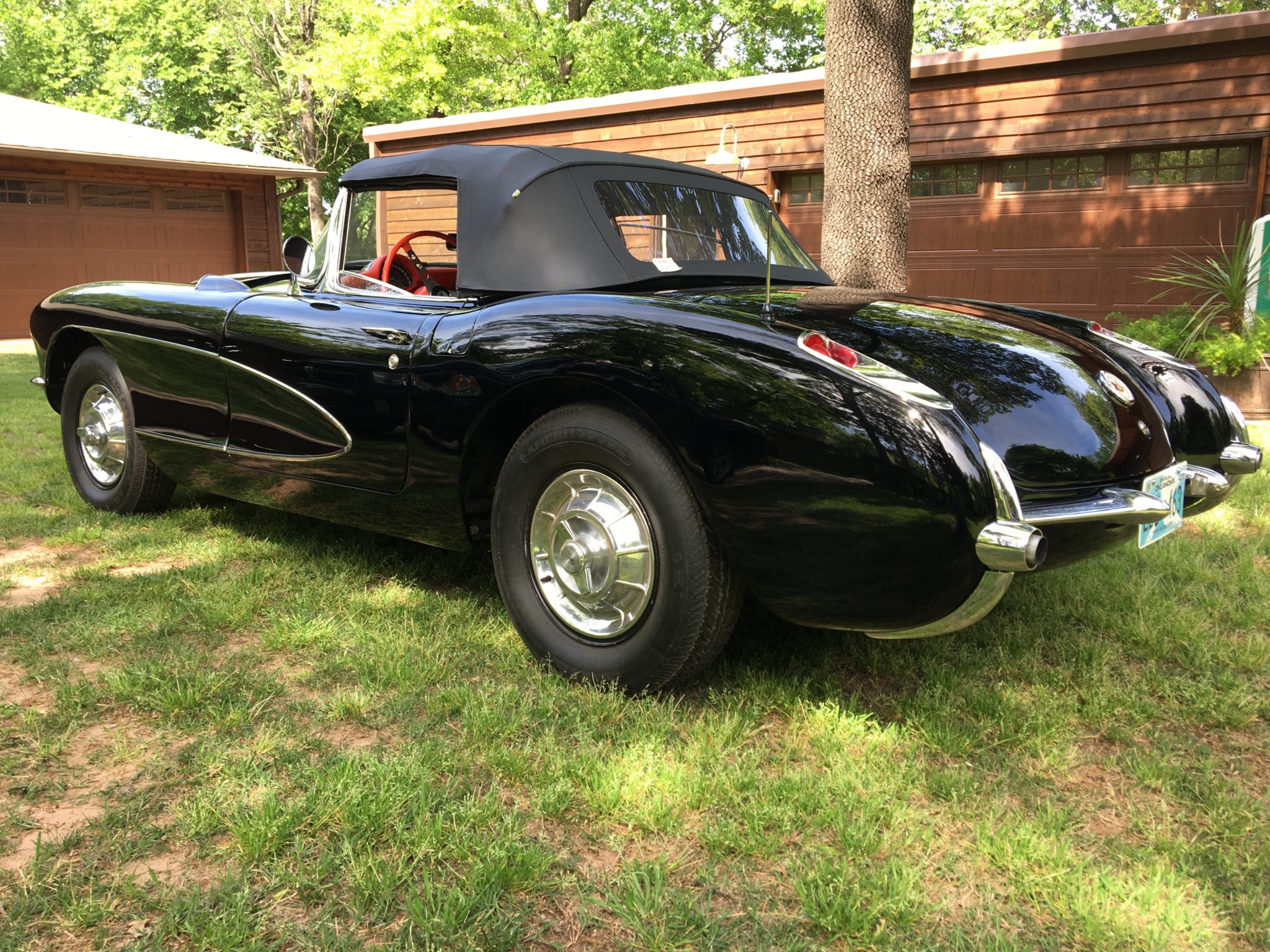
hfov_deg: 61.7
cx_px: 635
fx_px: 1064
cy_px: 476
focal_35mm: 29
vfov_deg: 48.2
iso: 25
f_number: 2.2
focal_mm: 4.15
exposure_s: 1/120
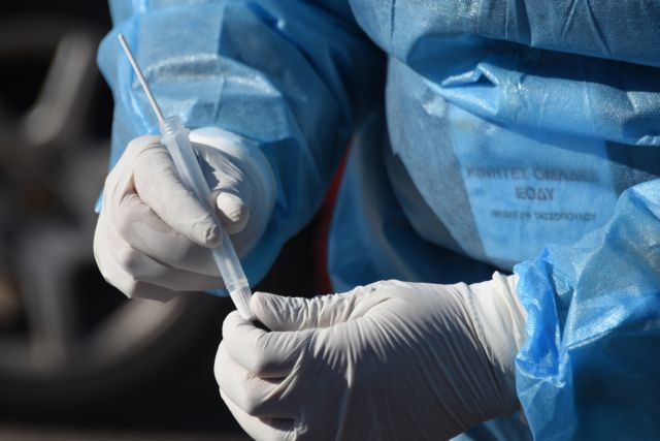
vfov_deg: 4.0
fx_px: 6326
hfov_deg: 6.0
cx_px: 330
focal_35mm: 345
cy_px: 220
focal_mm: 230
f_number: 5.6
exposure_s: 1/2500
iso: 250
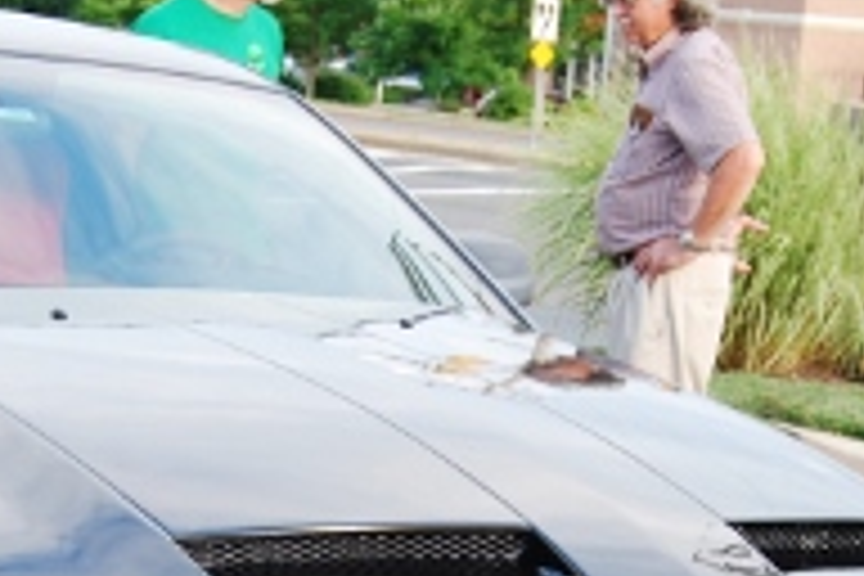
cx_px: 302
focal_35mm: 120
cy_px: 680
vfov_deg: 11.2
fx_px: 2880
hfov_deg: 17.0
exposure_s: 1/125
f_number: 5.6
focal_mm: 24
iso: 180
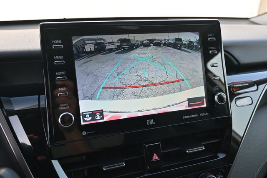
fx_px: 250
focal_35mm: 34
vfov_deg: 39.1
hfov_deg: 56.2
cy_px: 89
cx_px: 134
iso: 320
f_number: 4
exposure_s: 1/250
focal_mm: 22.5
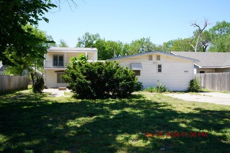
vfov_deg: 37.8
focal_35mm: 35
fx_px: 224
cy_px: 76
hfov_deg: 54.5
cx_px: 115
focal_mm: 35
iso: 100
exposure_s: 1/100
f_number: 7.1
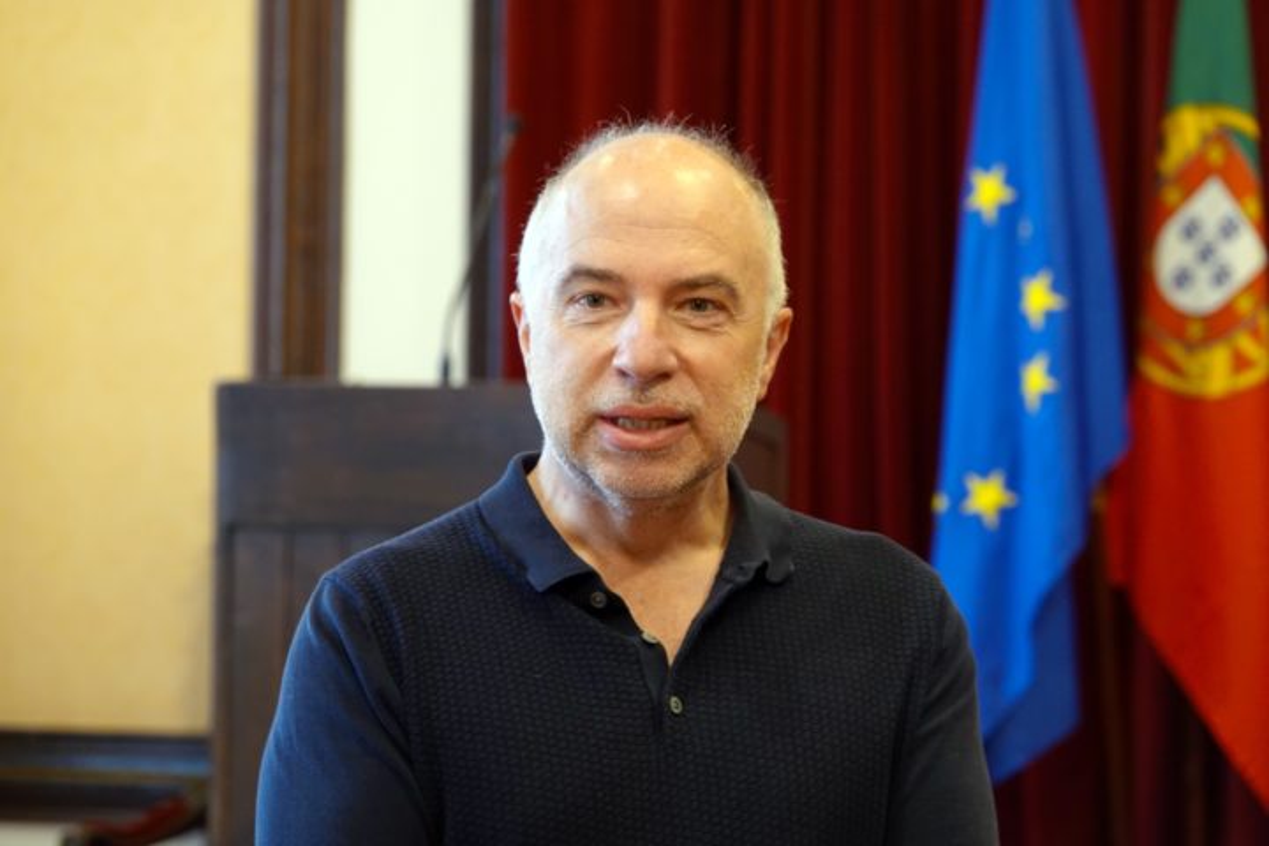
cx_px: 634
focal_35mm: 200
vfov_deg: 6.9
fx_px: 7049
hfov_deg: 10.3
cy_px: 423
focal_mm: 73.24
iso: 800
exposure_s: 1/40
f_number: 4
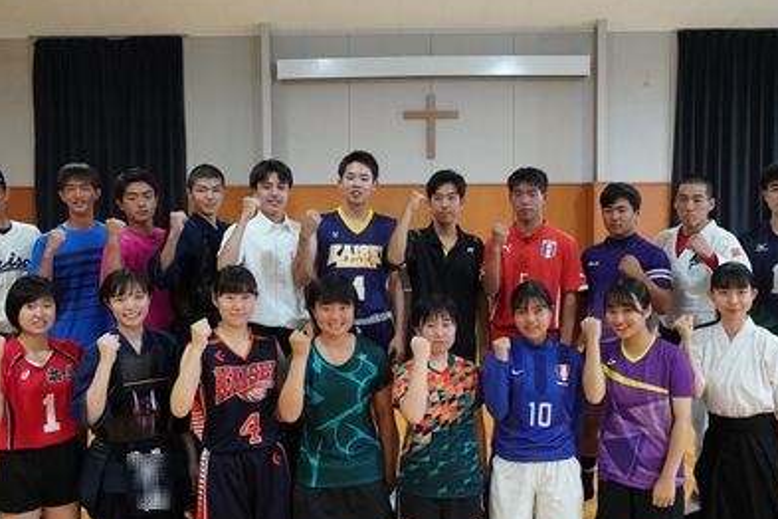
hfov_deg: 58.7
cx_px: 402
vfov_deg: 41.0
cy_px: 213
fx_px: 692
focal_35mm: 32
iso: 6400
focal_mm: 18
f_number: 8
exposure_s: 1/250
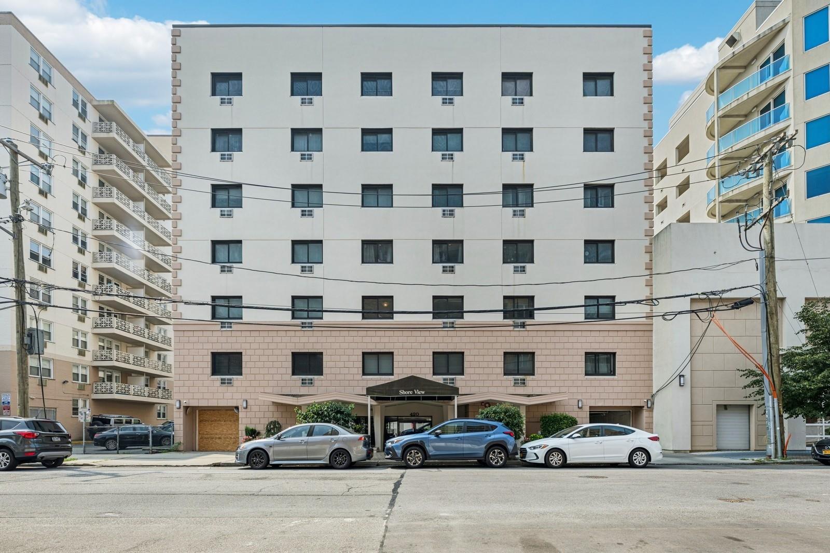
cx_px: 415
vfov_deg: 77.3
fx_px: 346
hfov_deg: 100.4
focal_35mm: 15
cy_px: 276
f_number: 11
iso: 100
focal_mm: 15
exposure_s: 1/125
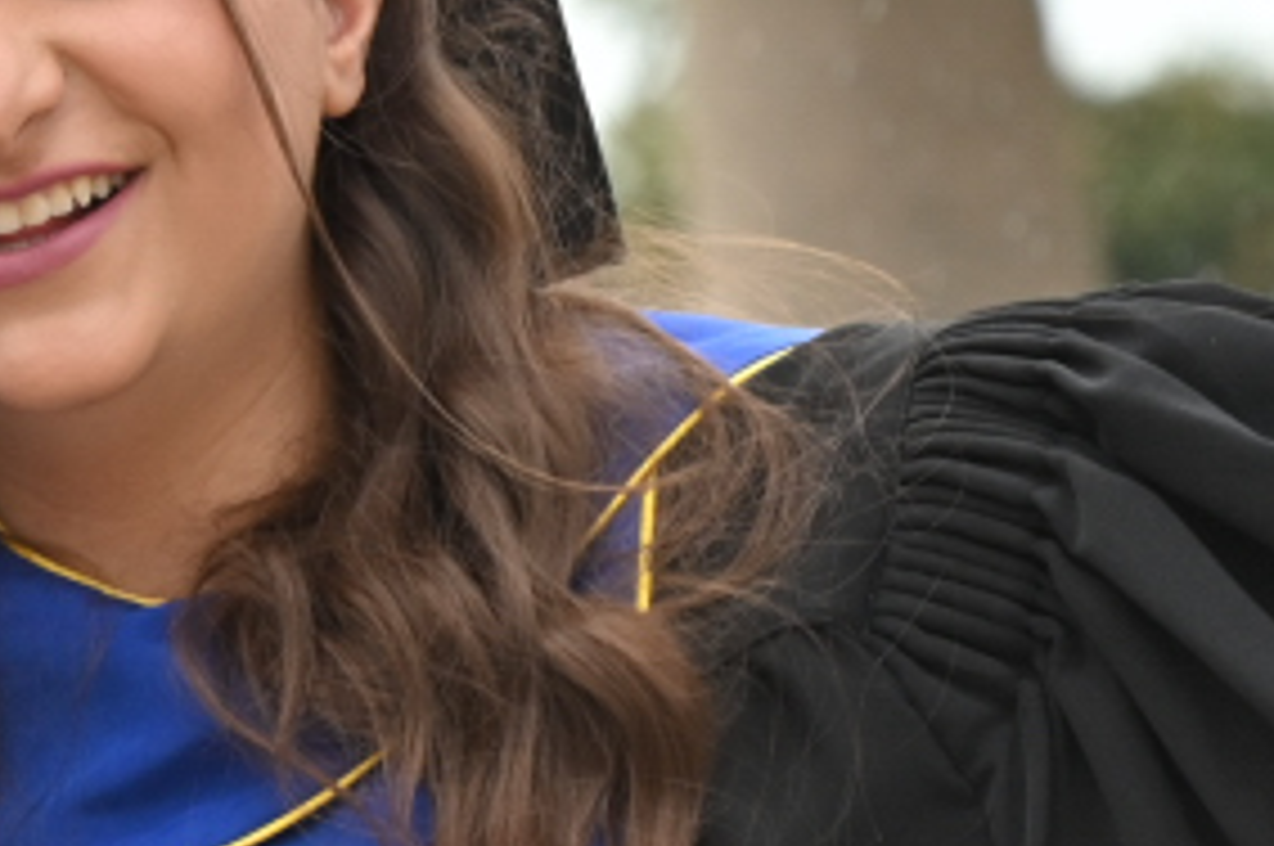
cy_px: 808
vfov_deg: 1.5
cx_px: -90
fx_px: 31990
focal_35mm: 905
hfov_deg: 2.3
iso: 320
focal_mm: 160
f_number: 7.1
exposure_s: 1/400
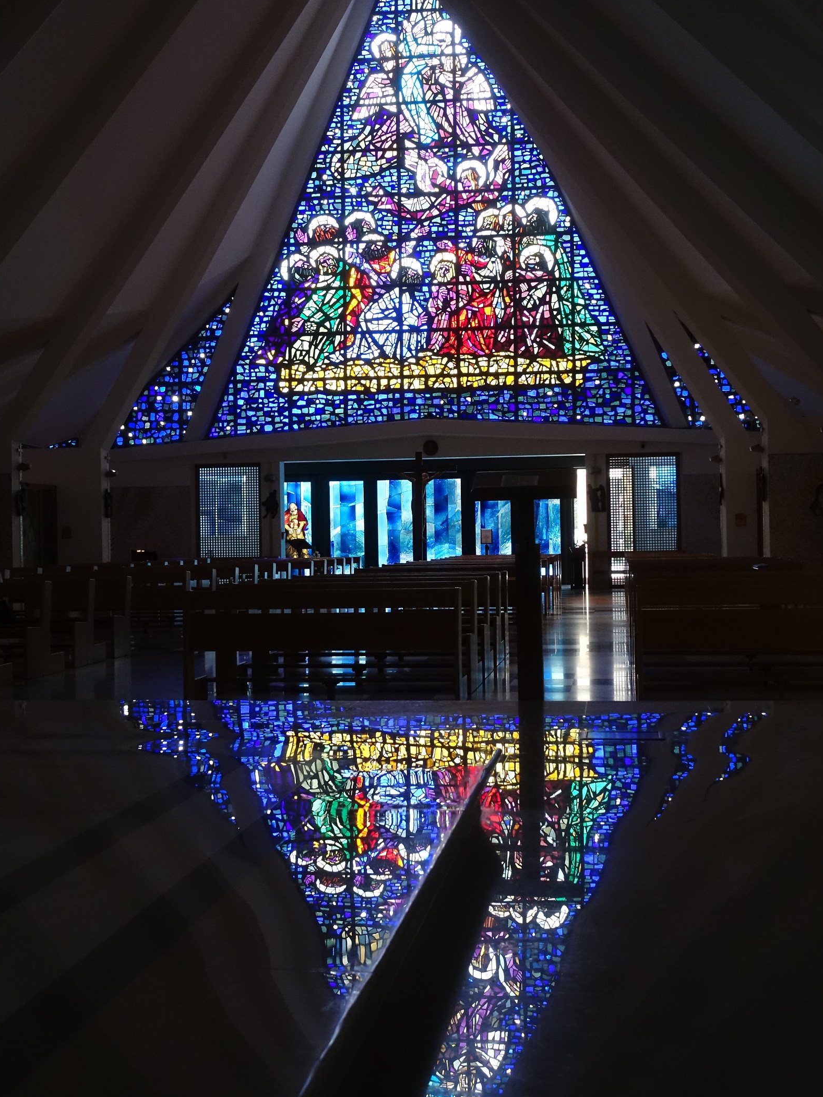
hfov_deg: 32.2
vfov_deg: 42.1
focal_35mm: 45
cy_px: 522
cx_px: 412
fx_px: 1426
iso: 1000
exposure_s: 1/200
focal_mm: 15.1
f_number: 4.5
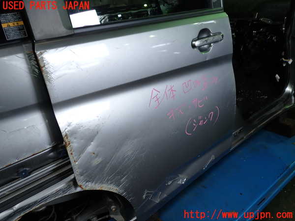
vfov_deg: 46.8
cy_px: 110
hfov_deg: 60.0
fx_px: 256
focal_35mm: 30
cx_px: 148
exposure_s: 1/60
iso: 160
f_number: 2.3
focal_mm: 5.4
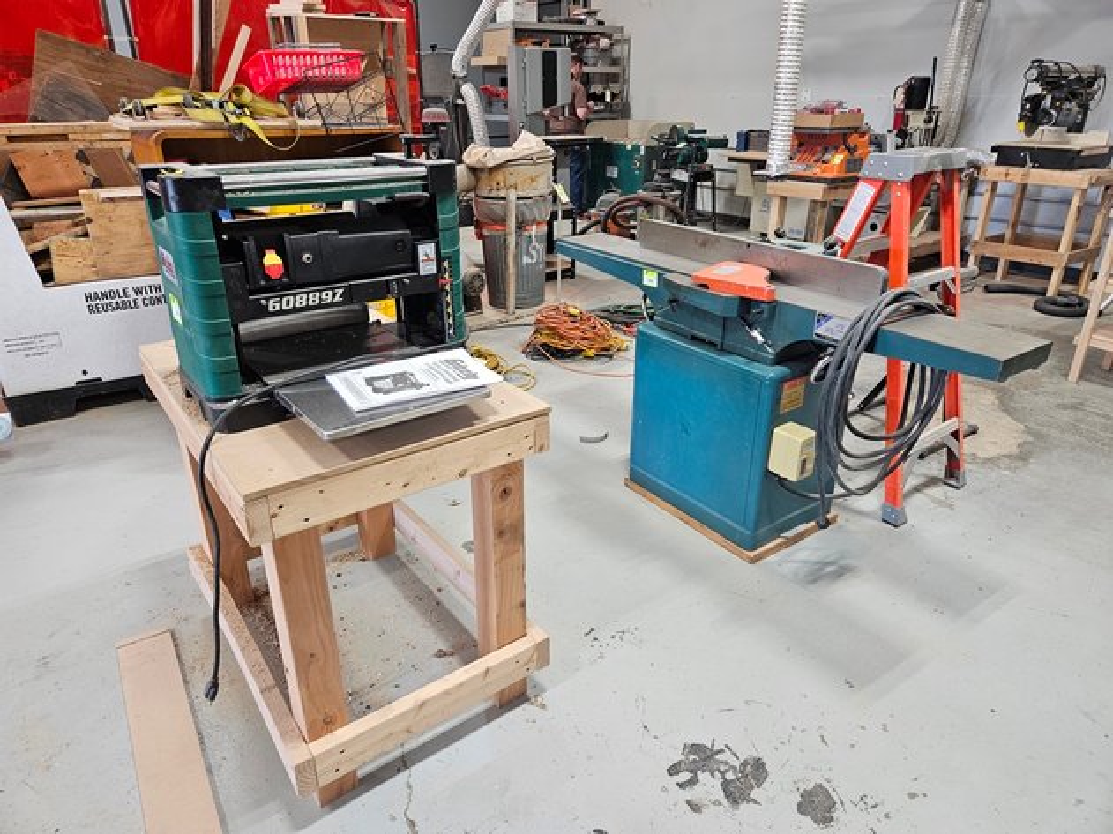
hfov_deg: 73.9
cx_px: 556
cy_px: 417
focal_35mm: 23
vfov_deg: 58.9
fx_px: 739
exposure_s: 1/120
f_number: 1.8
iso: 200
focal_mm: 5.4
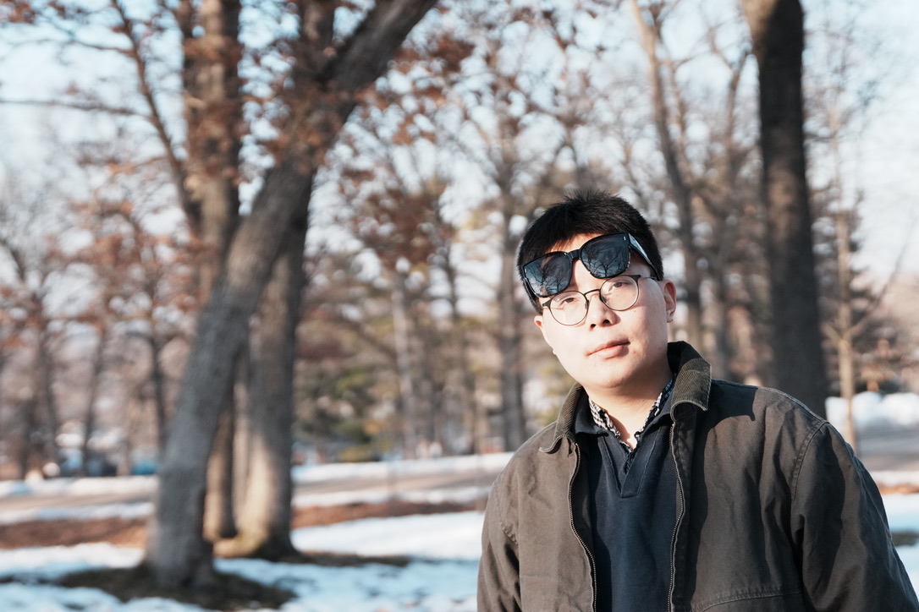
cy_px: 306
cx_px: 460
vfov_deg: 19.7
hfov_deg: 29.2
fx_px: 1761
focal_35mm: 69
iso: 1250
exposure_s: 1/8000
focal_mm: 46
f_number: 2.8
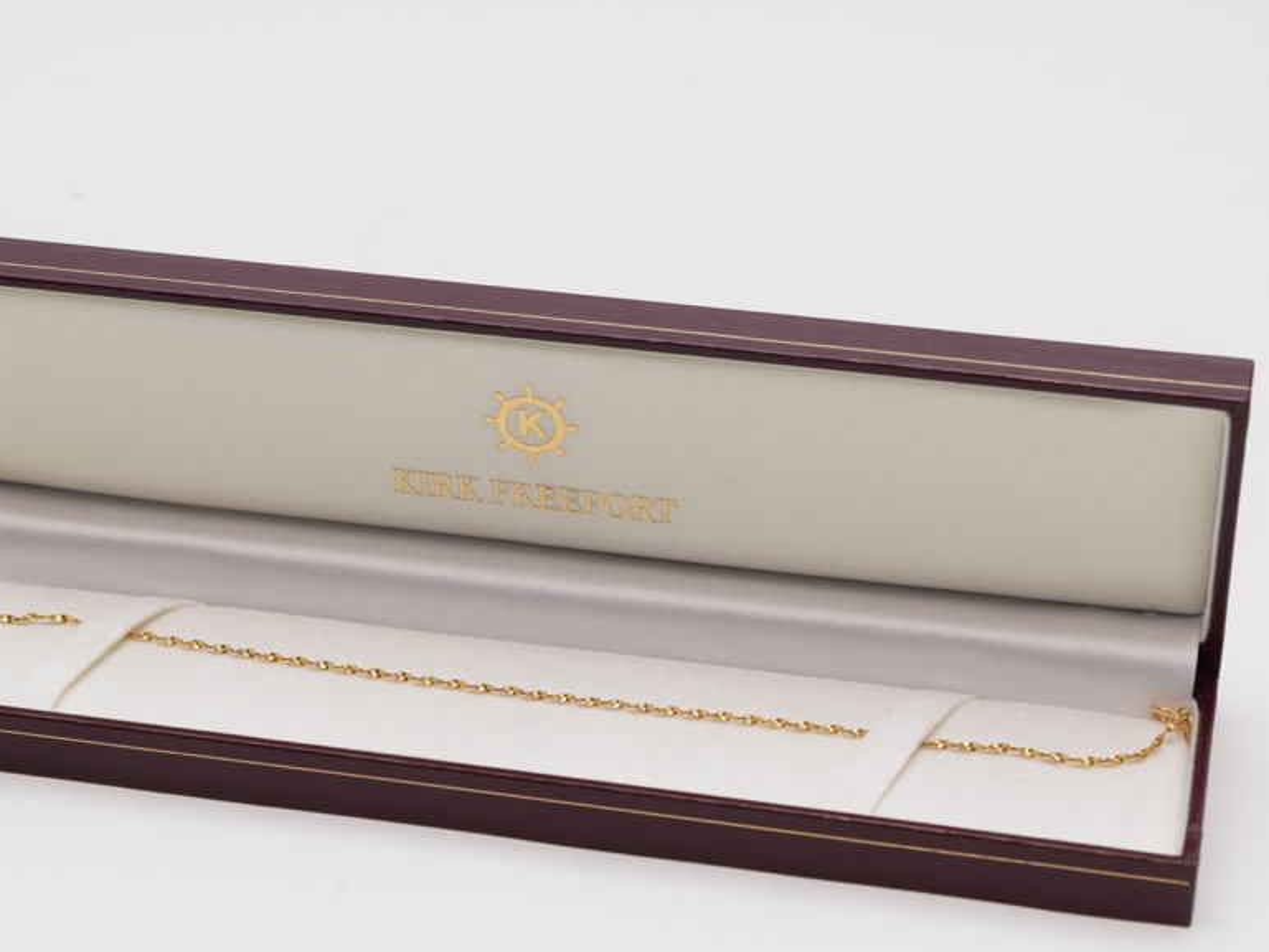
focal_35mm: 90
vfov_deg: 16.4
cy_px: 532
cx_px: 546
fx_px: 3300
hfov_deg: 21.8
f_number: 8
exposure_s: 1/60
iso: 360
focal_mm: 48
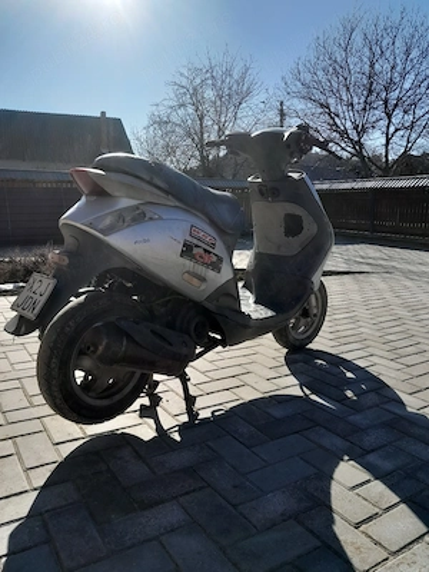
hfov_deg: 51.4
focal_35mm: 27
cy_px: 286
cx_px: 214
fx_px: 446
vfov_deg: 65.3
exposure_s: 1/526
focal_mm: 4
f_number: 1.8
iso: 40
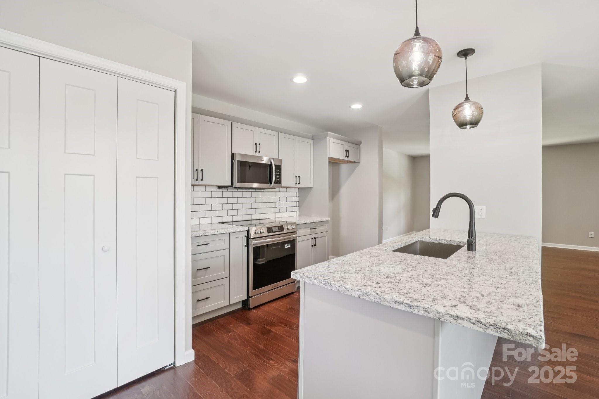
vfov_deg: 77.3
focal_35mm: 15
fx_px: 250
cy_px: 200
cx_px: 300
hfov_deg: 100.4
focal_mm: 10
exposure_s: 1/20
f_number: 8
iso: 400
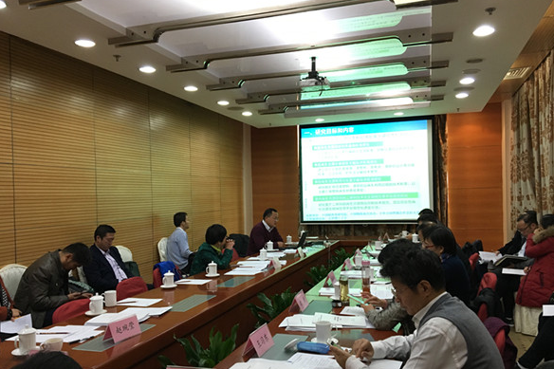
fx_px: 477
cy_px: 199
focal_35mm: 31
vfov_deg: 42.3
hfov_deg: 60.3
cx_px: 283
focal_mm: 4.15
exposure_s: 1/33
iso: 160
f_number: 2.2
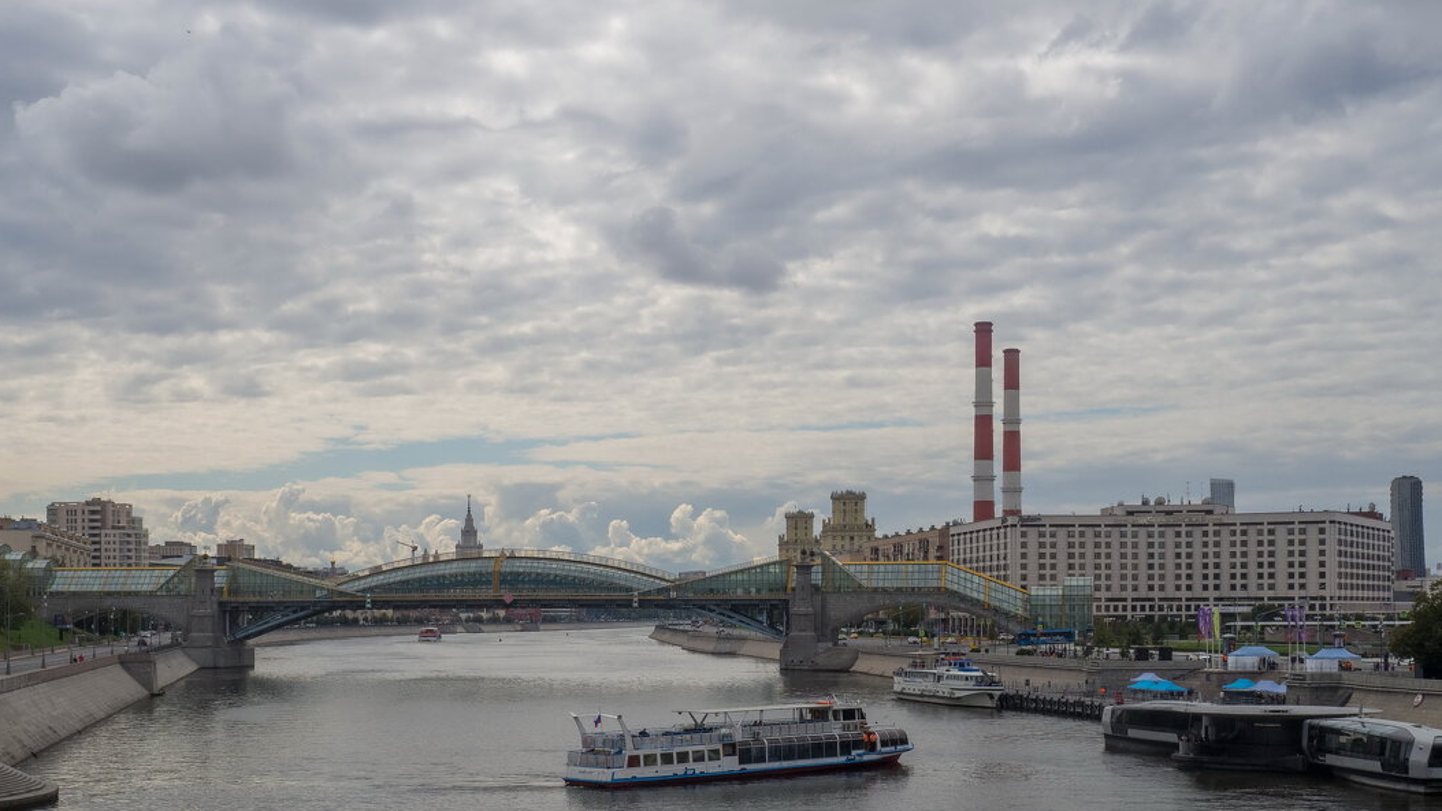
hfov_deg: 39.2
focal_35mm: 53
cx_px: 713
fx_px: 2027
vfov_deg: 22.6
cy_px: 503
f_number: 9
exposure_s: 1/1000
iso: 250
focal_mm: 24
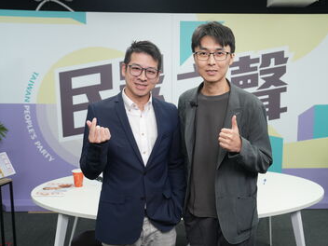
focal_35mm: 35
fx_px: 332
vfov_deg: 40.7
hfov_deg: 52.5
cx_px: 184
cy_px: 123
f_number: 4
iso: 500
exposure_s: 1/125
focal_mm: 32
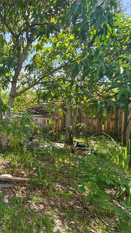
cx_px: -22
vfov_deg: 89.6
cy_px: 117
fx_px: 117
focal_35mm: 19
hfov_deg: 41.9
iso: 50
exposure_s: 1/788
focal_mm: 2.2
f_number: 2.2
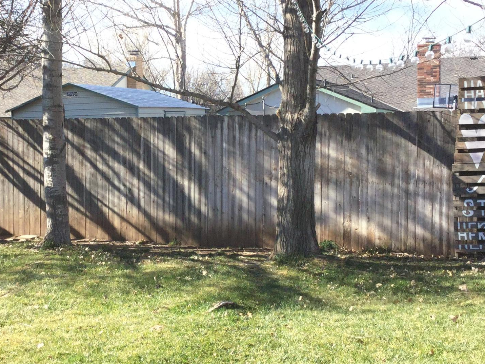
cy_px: 192
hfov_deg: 29.7
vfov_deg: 22.6
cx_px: 174
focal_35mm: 65
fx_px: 911
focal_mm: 3.3
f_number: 2.4
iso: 25
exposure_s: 1/662
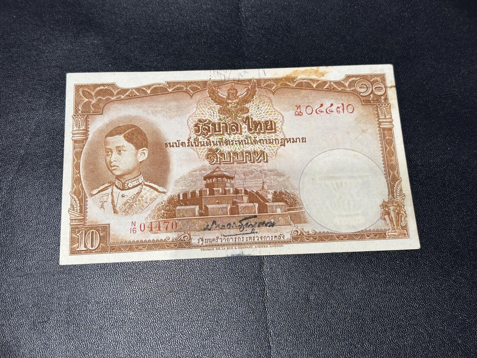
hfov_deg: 39.7
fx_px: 661
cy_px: 179
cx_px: 238
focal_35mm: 48
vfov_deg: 30.3
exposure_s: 1/50
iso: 100
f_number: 1.78
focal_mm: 6.86
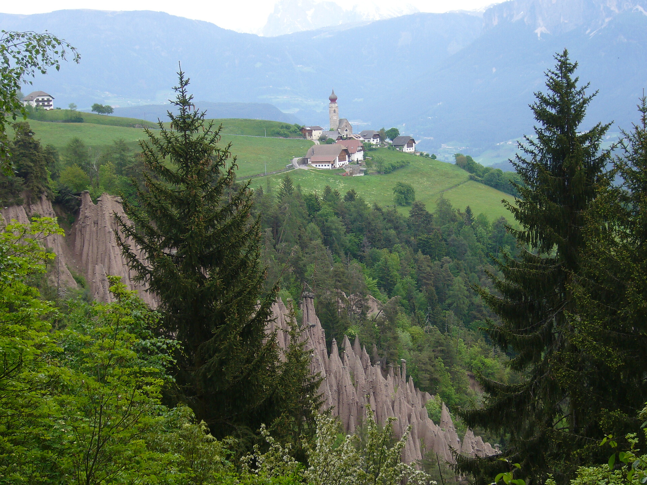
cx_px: 324
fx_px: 1121
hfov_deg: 32.2
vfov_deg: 24.4
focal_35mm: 60
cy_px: 242
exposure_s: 1/250
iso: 80
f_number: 3.6
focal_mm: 9.9
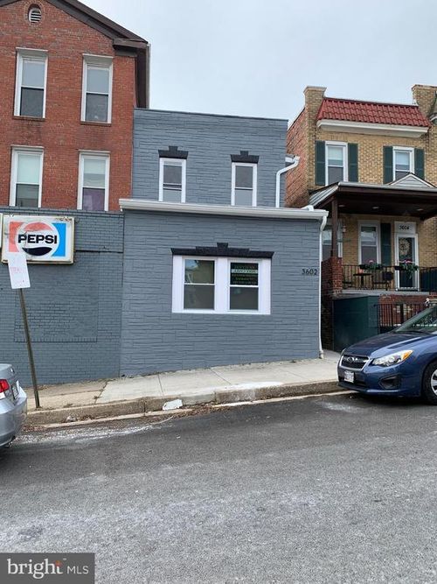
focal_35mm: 26
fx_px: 438
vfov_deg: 67.3
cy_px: 292
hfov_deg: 53.0
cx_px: 218
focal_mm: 4.25
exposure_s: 1/962
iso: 25
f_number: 1.8
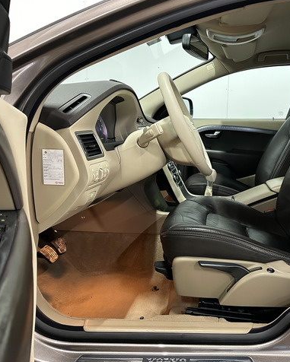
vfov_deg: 55.7
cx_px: 241
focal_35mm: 32
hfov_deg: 43.2
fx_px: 343
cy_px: 183
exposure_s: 1/35
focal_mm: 6.86
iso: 640
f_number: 1.8
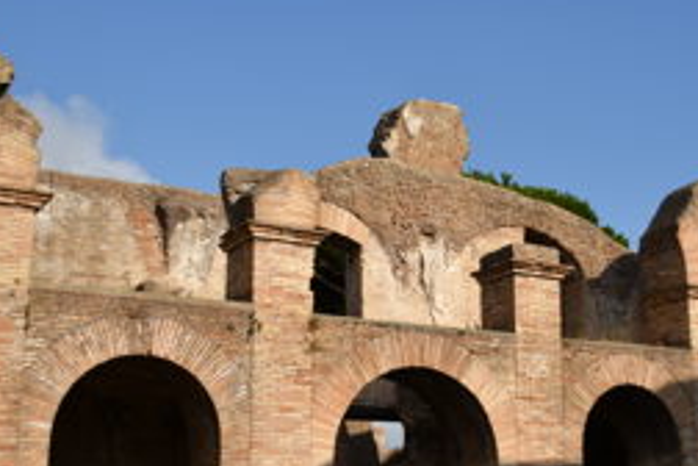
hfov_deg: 32.1
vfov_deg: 21.9
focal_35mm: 62
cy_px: 265
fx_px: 1202
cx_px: 479
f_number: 3.8
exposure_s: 1/2000
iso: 100
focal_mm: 26
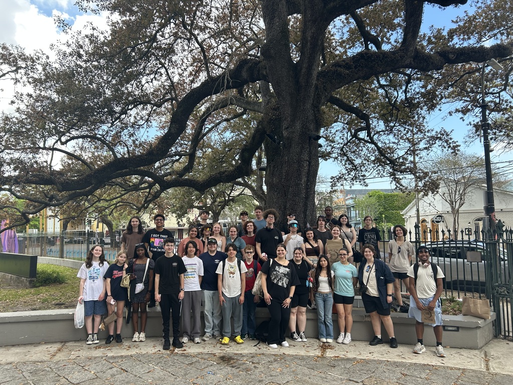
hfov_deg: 67.3
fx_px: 385
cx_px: 256
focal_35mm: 26
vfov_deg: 53.1
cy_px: 192
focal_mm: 5.7
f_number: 1.5
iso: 50
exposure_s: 1/484
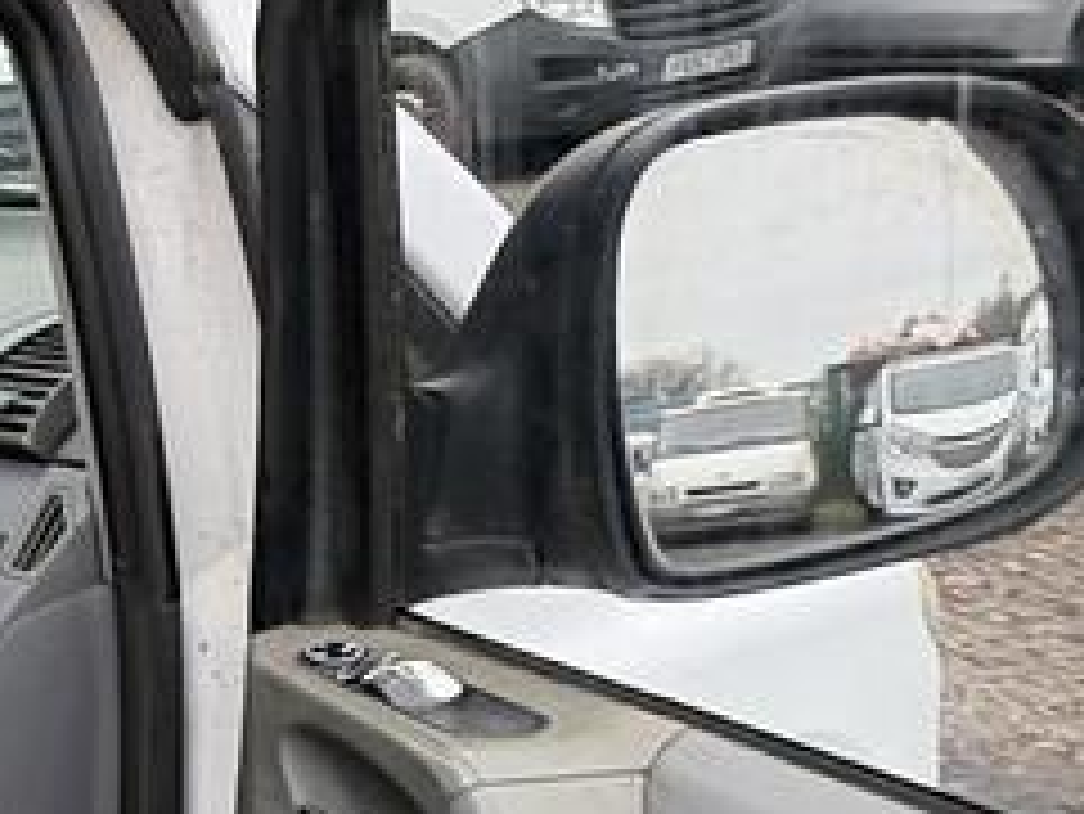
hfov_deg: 24.8
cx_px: -666
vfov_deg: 27.3
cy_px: 693
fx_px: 1629
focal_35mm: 52
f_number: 2.2
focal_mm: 2.22
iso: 125
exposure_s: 1/105
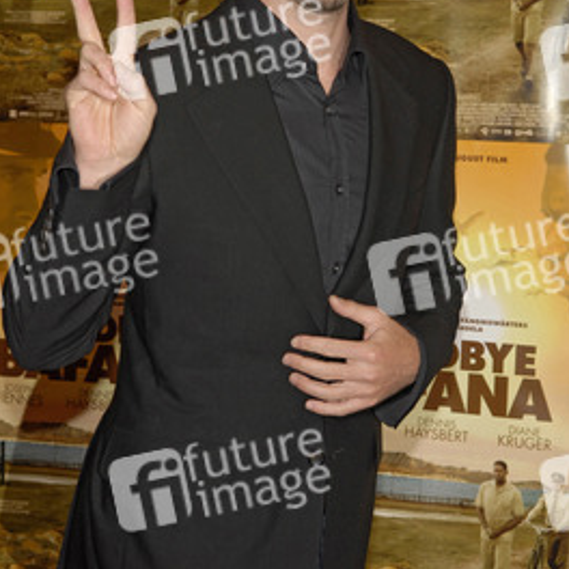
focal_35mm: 93
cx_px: 284
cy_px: 157
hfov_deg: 18.7
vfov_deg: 18.6
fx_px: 1730
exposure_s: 1/100
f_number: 5.6
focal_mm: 48
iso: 400
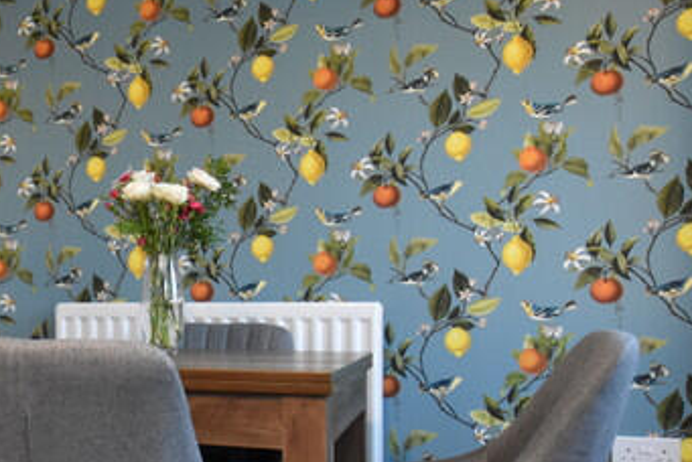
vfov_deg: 29.9
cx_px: 65
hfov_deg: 40.2
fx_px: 866
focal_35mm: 45
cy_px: 262
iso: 1600
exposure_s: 1/60
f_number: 8
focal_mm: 10
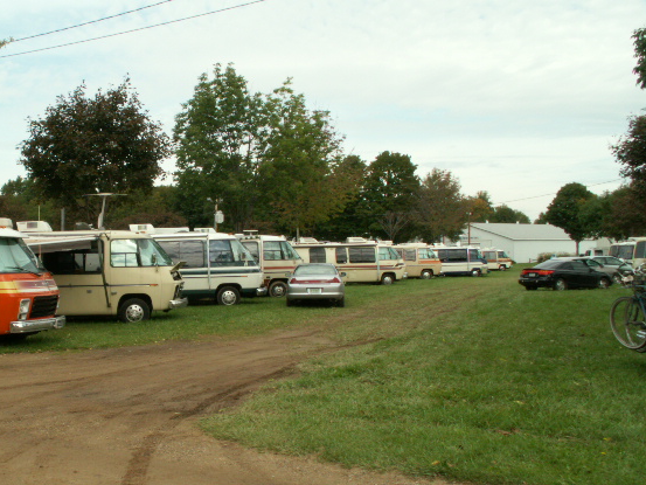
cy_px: 262
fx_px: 821
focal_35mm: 44
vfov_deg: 32.9
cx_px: 275
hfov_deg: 42.8
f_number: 8
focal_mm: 6.25
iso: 50
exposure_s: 1/80
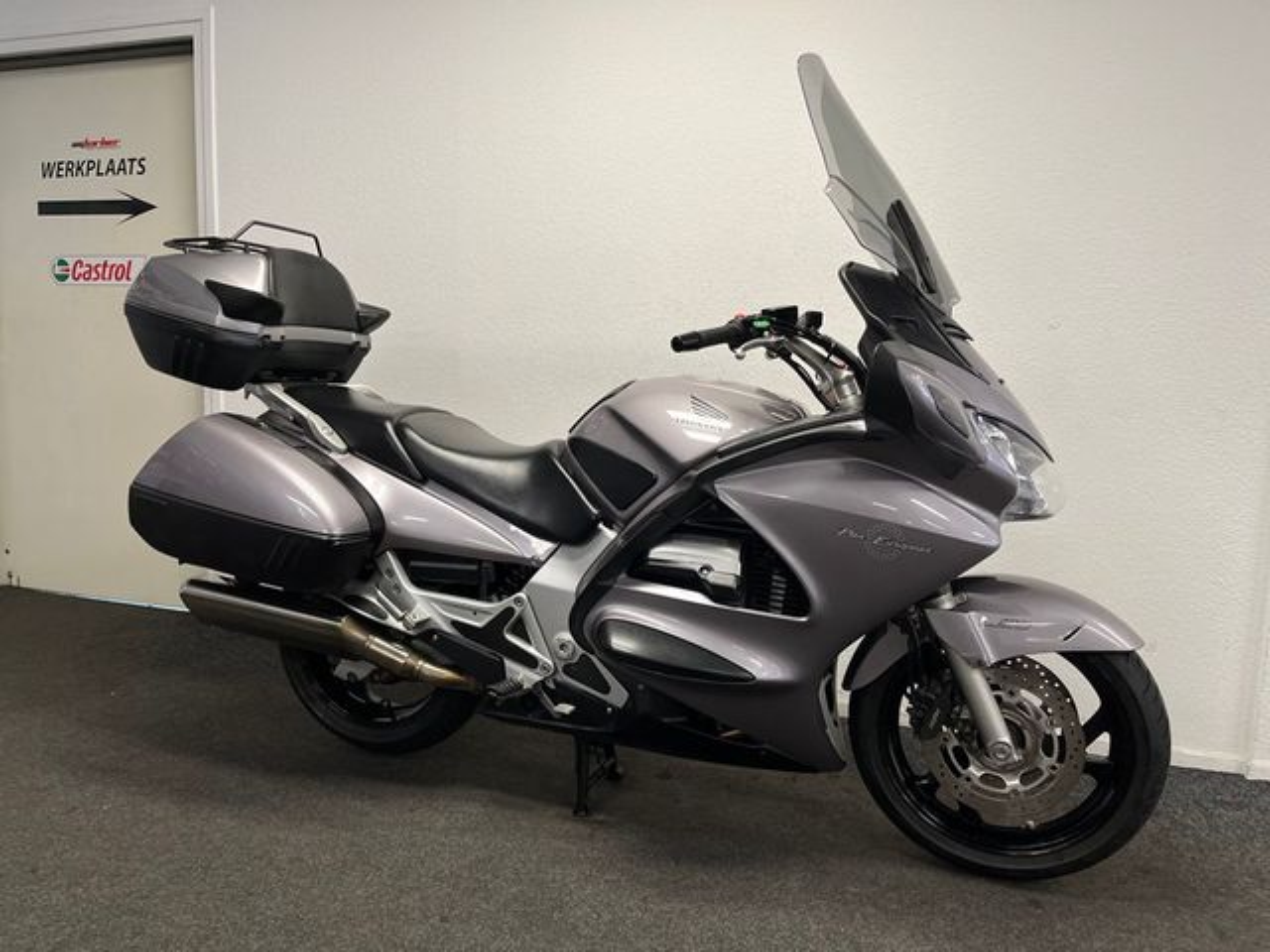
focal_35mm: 26
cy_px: 476
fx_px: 954
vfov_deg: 53.1
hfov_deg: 67.3
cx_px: 635
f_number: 1.6
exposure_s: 1/100
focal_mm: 5.1
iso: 125
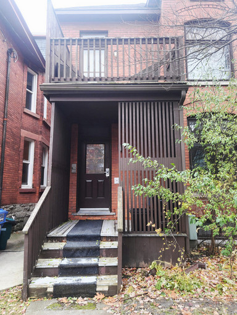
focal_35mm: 23
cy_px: 158
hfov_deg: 58.9
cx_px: 118
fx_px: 210
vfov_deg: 73.9
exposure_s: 1/60.2
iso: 80
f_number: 1.8
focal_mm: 5.4
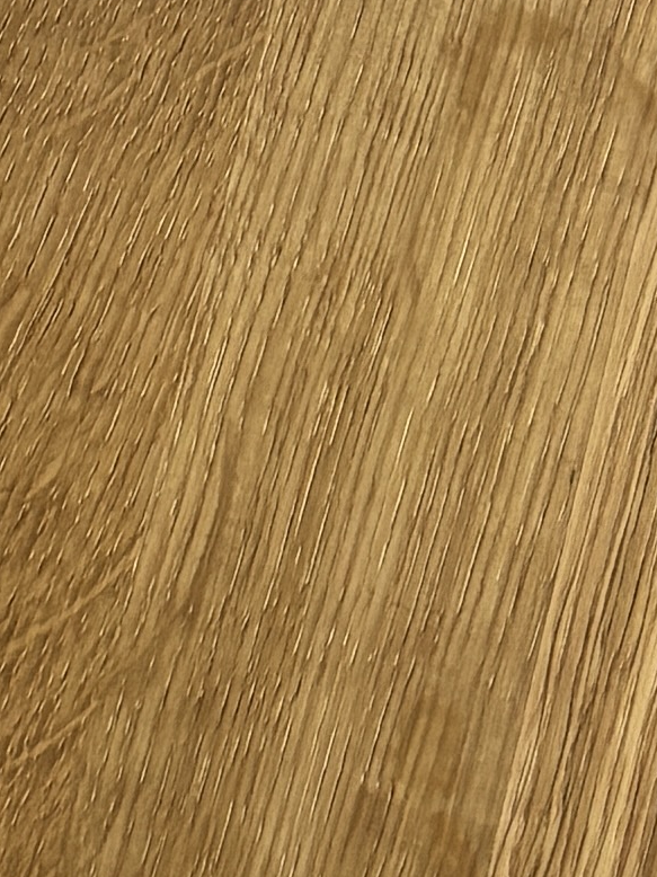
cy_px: -1392
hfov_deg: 7.5
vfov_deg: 9.1
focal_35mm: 191
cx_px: -532
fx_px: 4836
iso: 125
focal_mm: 5.96
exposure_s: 1/96
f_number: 1.6
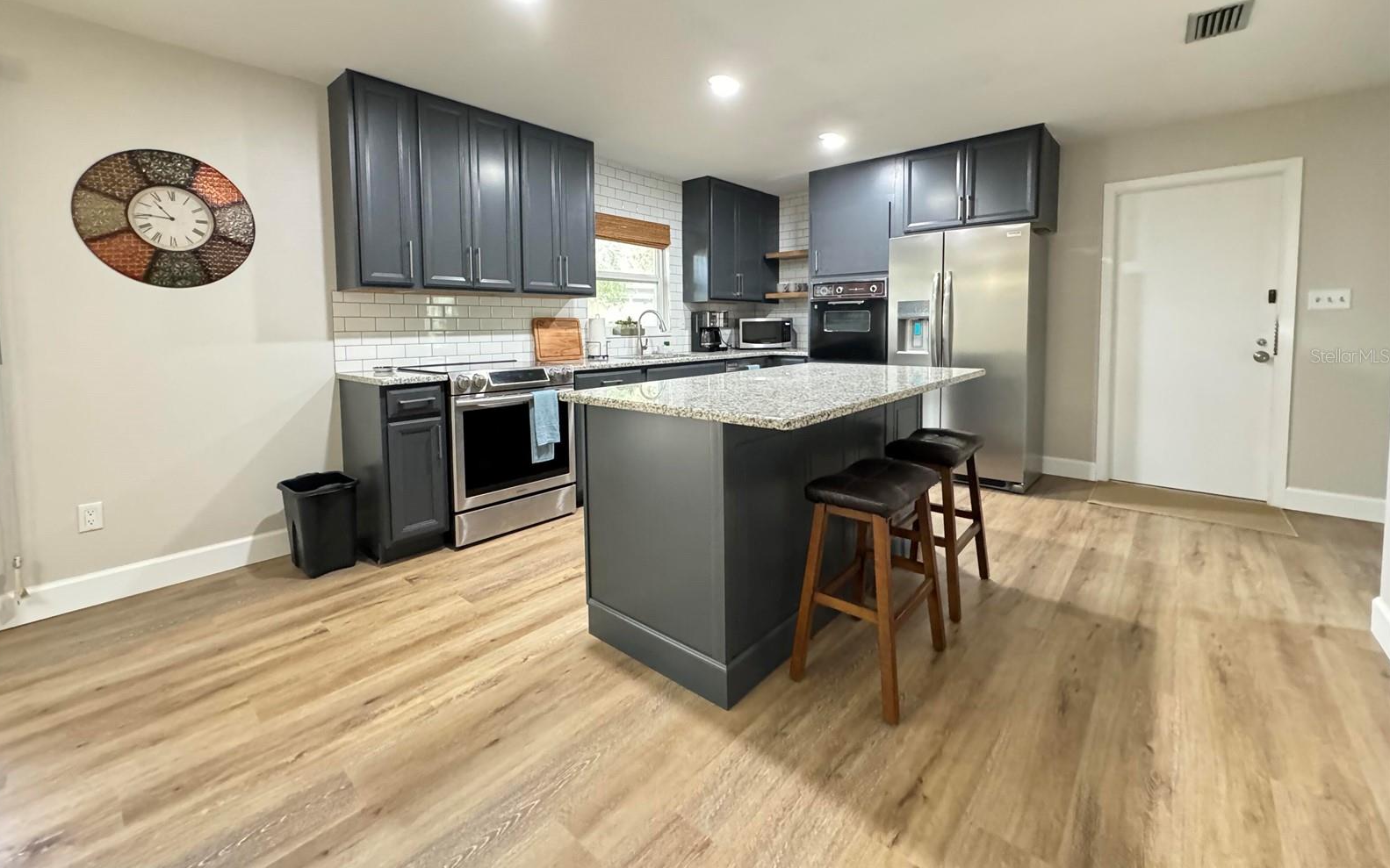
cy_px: 355
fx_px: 568
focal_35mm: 15
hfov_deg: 101.5
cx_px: 691
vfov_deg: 74.1
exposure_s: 1/40
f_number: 2.2
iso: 1250
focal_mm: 2.22
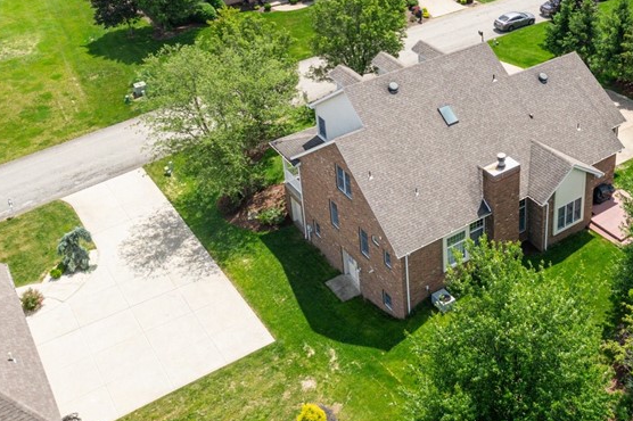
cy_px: 29
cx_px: 479
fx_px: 756
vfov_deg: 29.6
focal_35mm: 43
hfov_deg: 43.9
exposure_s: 1/2000
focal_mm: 8.38
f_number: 2.8
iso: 130
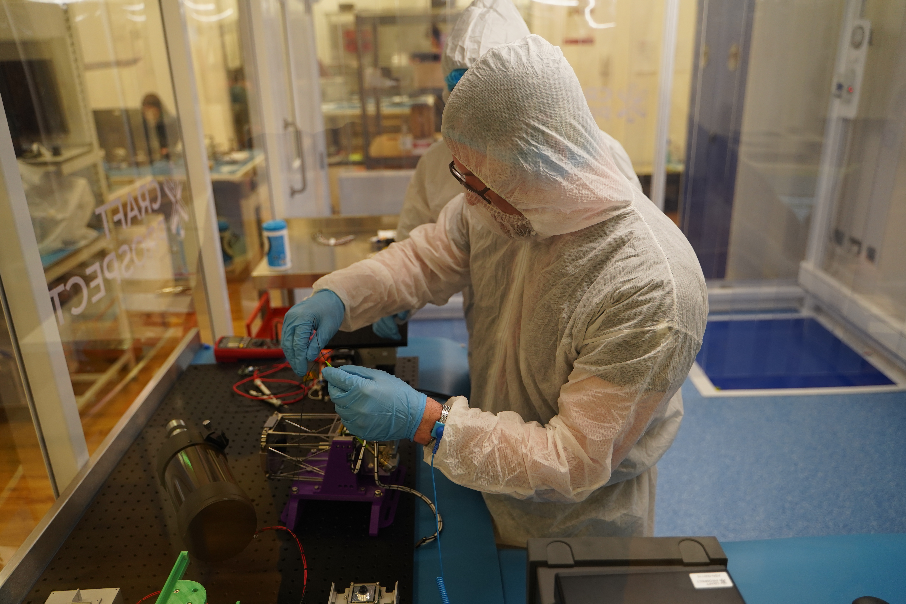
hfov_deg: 65.5
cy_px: 302
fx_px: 705
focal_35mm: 28
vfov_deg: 46.4
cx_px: 453
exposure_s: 1/200
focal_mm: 28
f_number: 2.8
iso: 1000
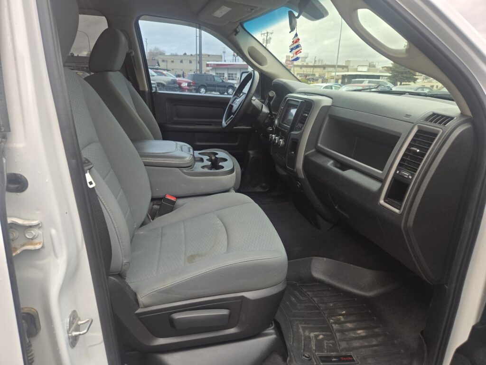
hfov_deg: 73.9
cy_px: 182
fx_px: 323
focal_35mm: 23
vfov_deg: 58.9
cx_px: 243
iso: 160
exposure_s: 1/508
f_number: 1.8
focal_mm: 5.4
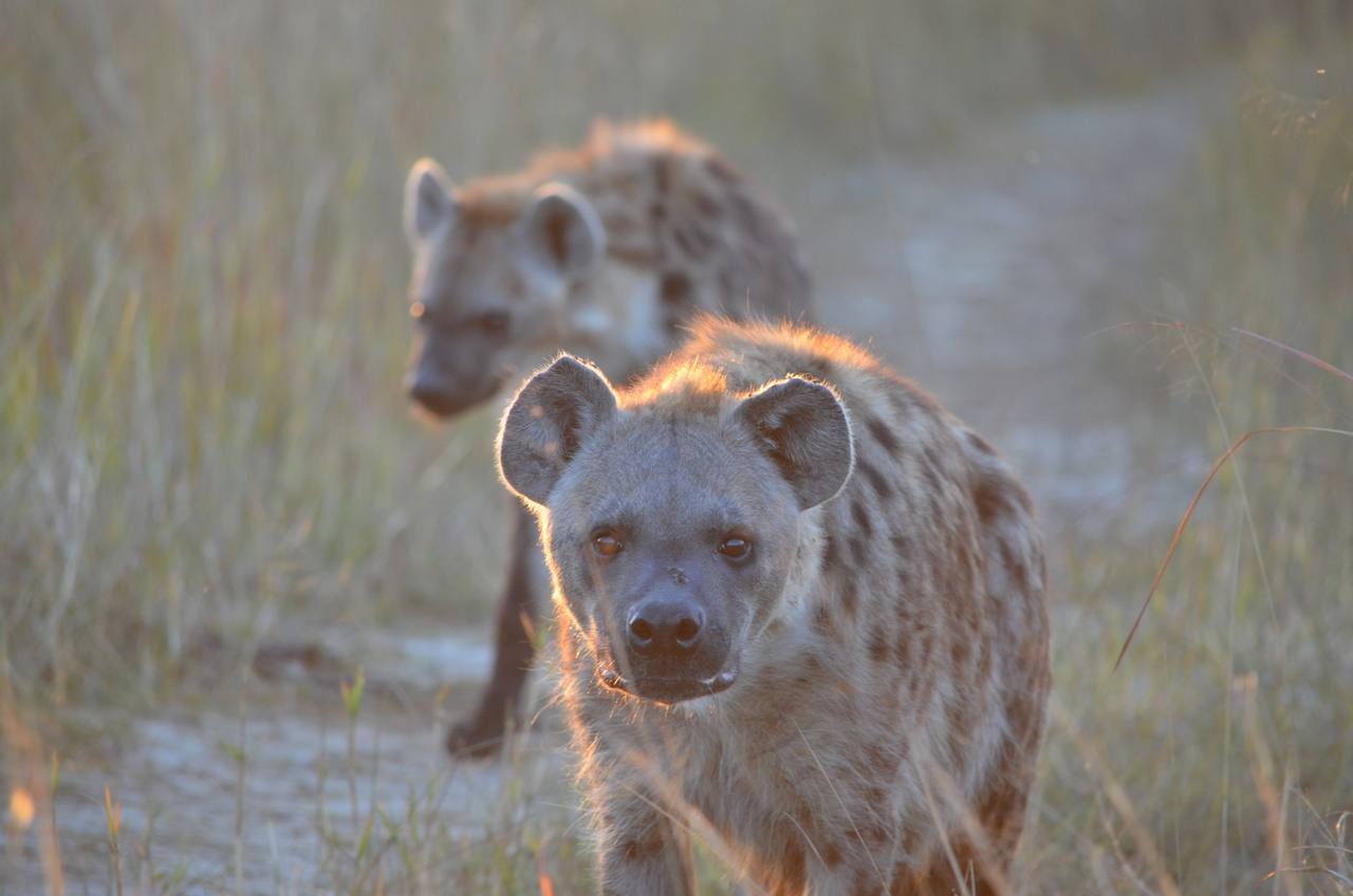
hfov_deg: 5.7
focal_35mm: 360
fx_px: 13503
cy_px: 448
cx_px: 676
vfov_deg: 3.8
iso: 800
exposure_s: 1/160
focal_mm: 240
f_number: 5.3
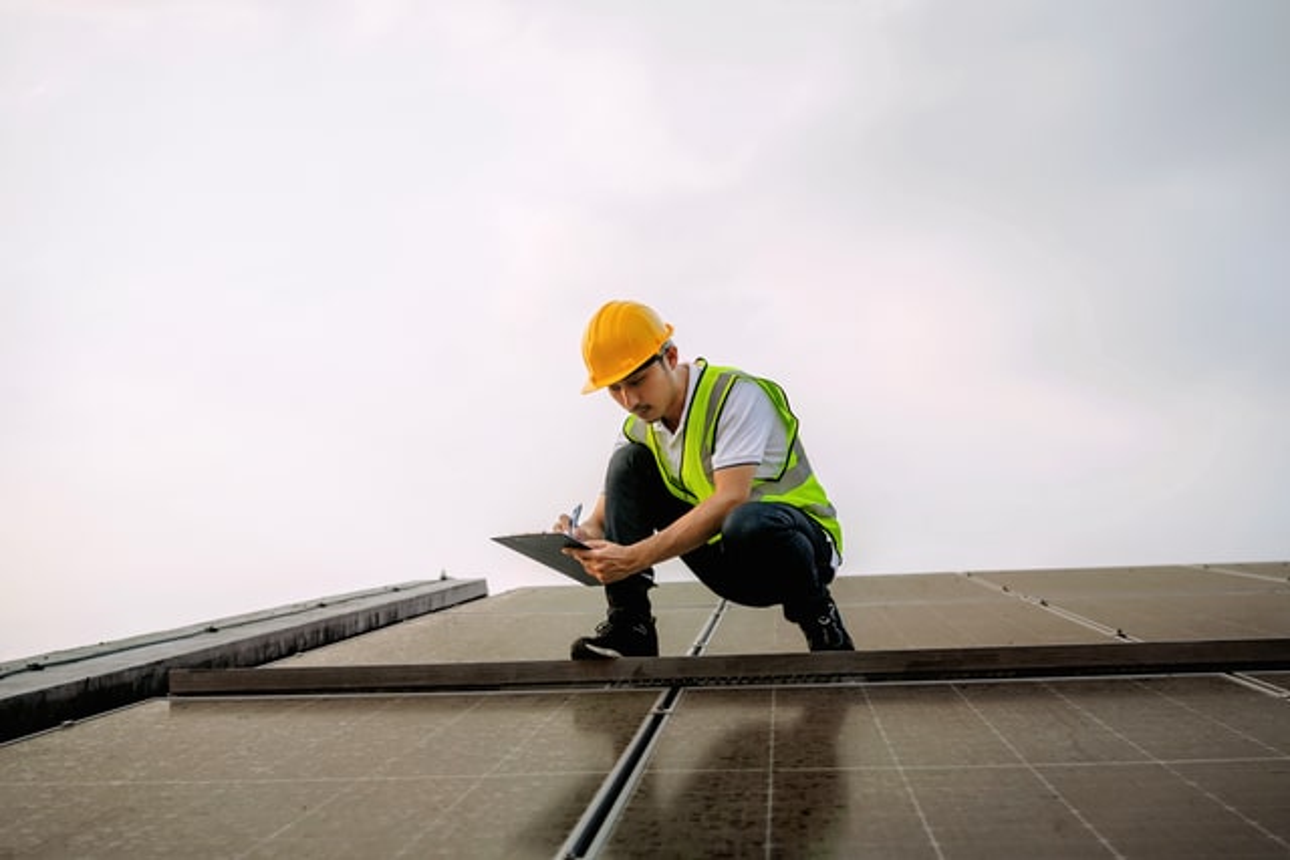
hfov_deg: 54.4
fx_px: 1254
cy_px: 430
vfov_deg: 37.9
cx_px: 645
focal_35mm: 35
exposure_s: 1/1250
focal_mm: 35
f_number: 3.5
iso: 250
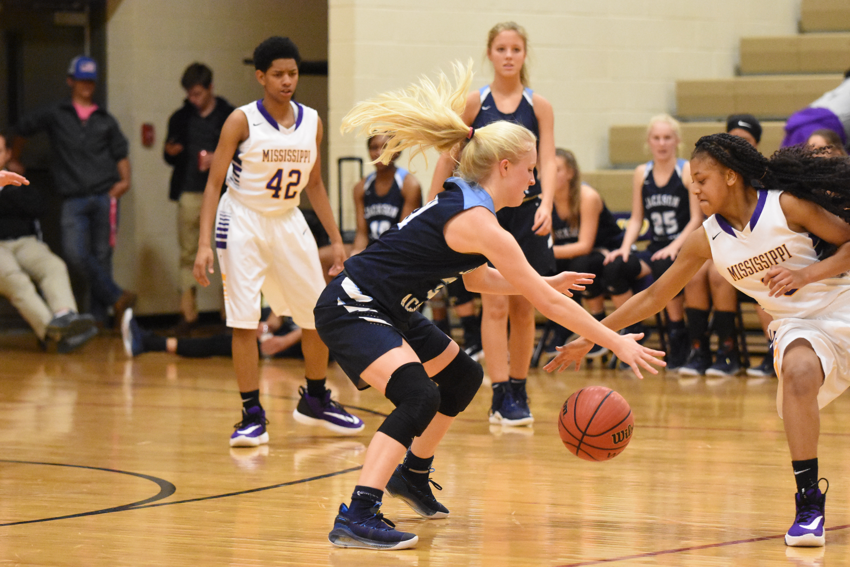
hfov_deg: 12.5
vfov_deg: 8.3
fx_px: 3896
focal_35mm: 165
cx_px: 425
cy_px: 284
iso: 10000
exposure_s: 1/1000
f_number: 2.8
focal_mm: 110
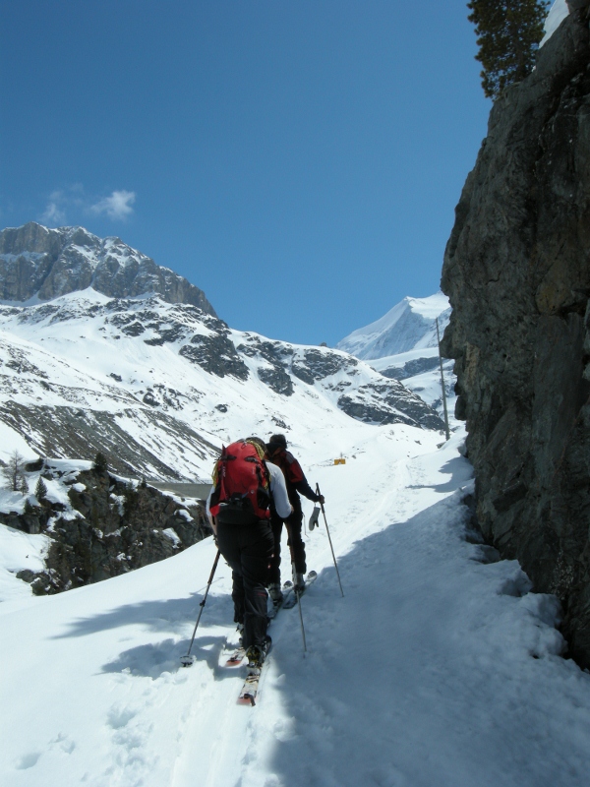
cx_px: 295
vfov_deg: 52.6
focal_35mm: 35
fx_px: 795
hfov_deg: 40.7
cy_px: 394
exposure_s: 1/487
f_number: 7.6
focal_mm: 7.5
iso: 64
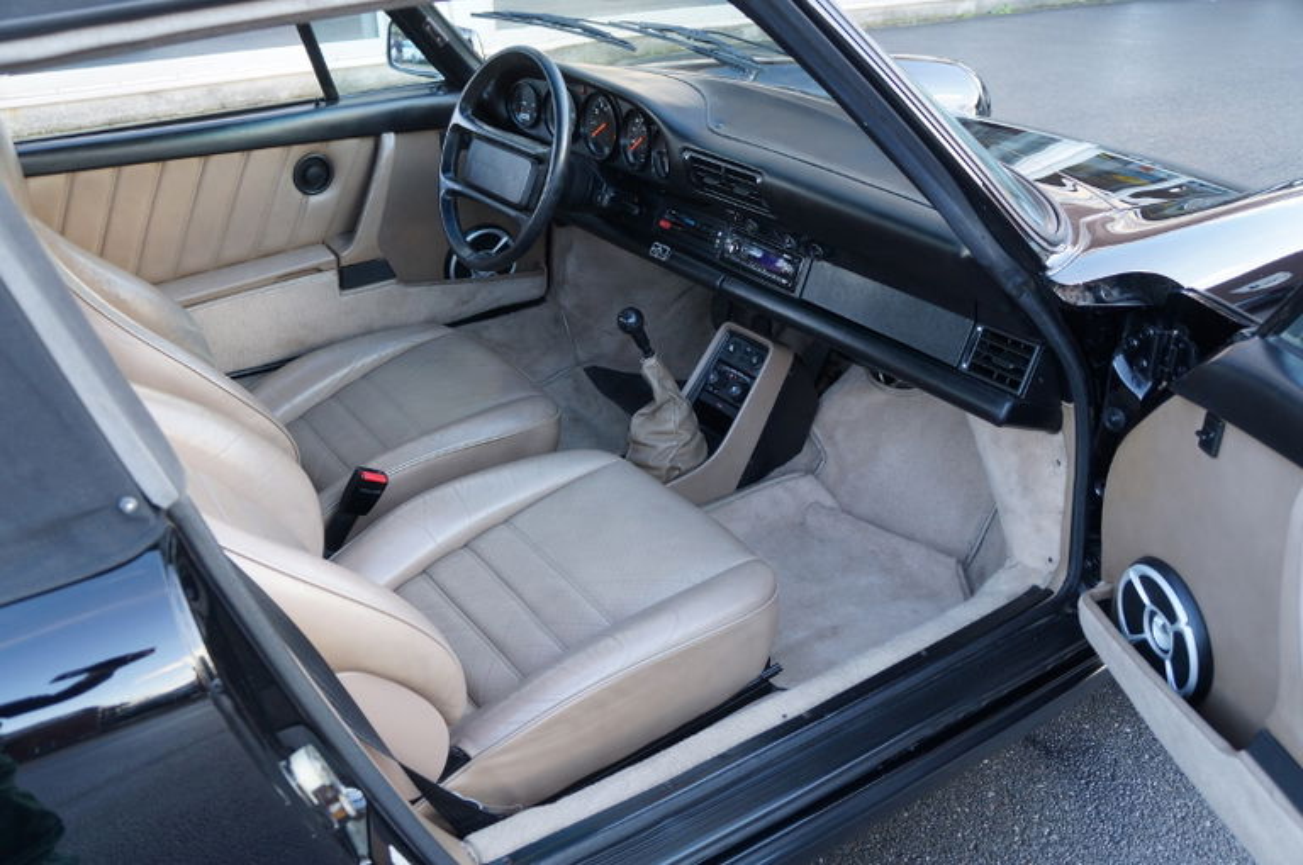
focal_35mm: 32
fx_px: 1139
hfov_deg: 59.6
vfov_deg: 41.6
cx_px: 652
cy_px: 432
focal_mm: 21
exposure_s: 1/60
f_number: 4
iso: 320
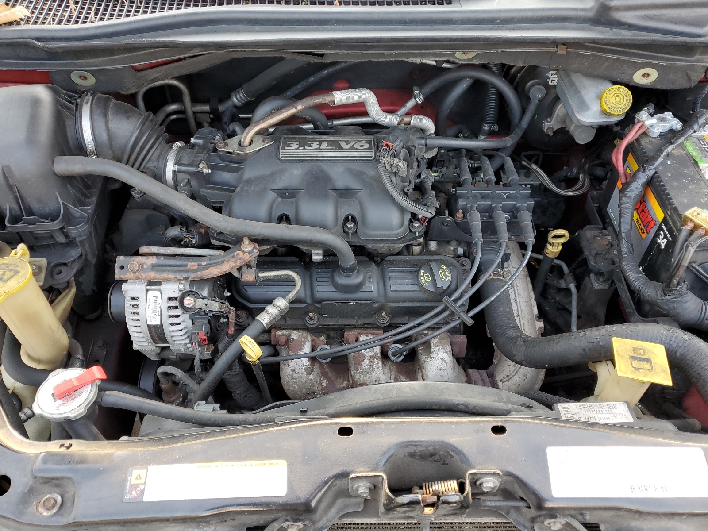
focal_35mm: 26
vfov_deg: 53.1
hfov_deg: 67.3
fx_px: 532
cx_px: 354
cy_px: 266
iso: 58
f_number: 1.5
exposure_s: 1/120
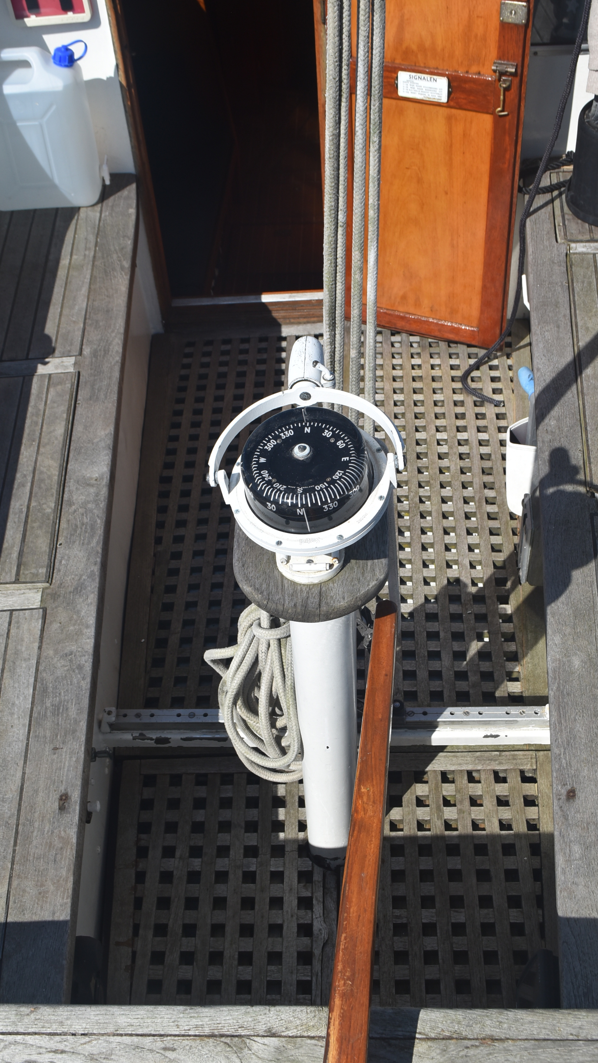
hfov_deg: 31.2
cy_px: 533
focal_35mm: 38
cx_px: 298
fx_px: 1071
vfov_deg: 52.8
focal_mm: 24
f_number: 10
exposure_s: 1/400
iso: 200
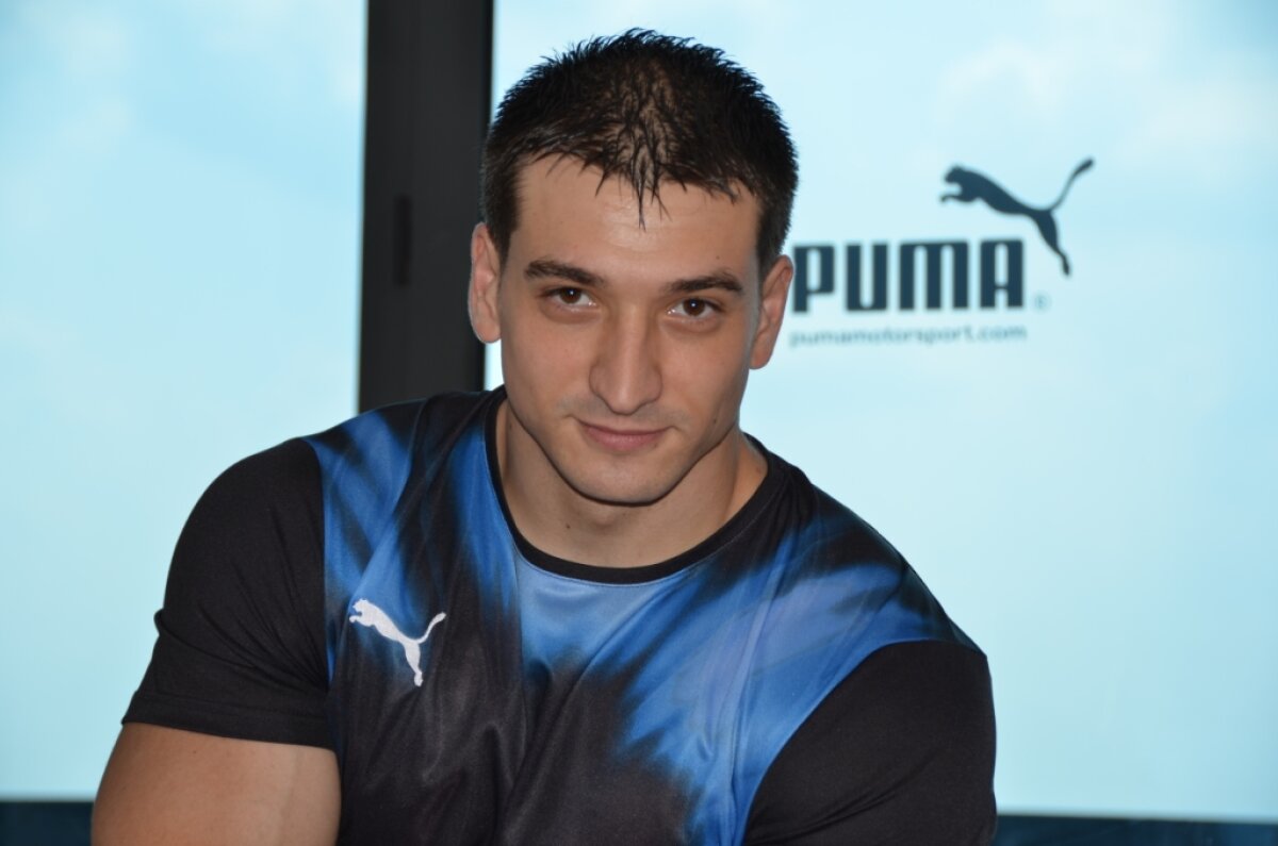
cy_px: 423
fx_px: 3986
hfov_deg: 18.2
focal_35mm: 112
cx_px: 639
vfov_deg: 12.1
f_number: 5.3
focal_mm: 75
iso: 100
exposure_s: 1/250
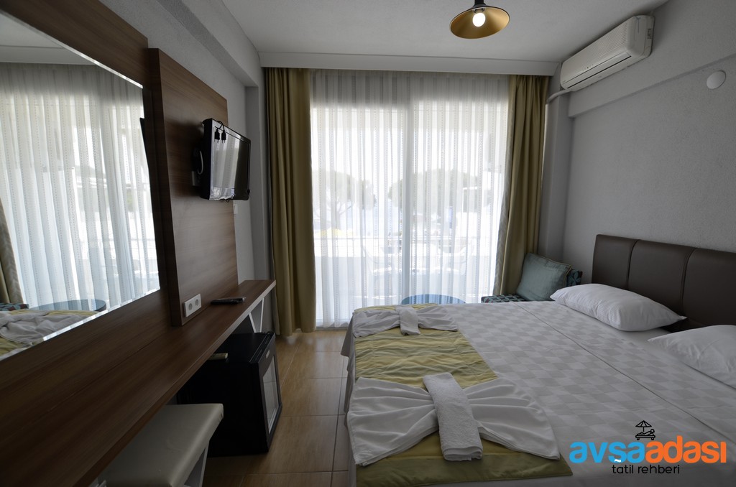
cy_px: 244
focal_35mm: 15
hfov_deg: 100.5
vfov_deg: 77.1
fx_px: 306
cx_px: 368
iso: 100
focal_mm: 10
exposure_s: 1/60
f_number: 5.6
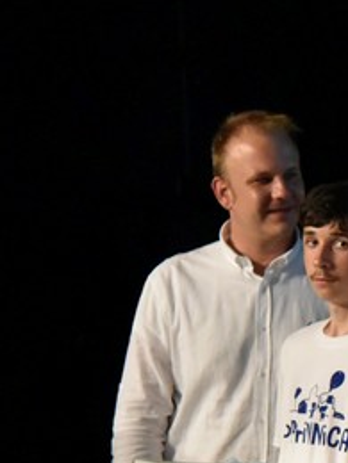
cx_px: 575
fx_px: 2681
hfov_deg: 7.3
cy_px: 386
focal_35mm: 200
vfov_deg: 9.9
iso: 12800
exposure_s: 1/1600
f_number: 4
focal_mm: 66
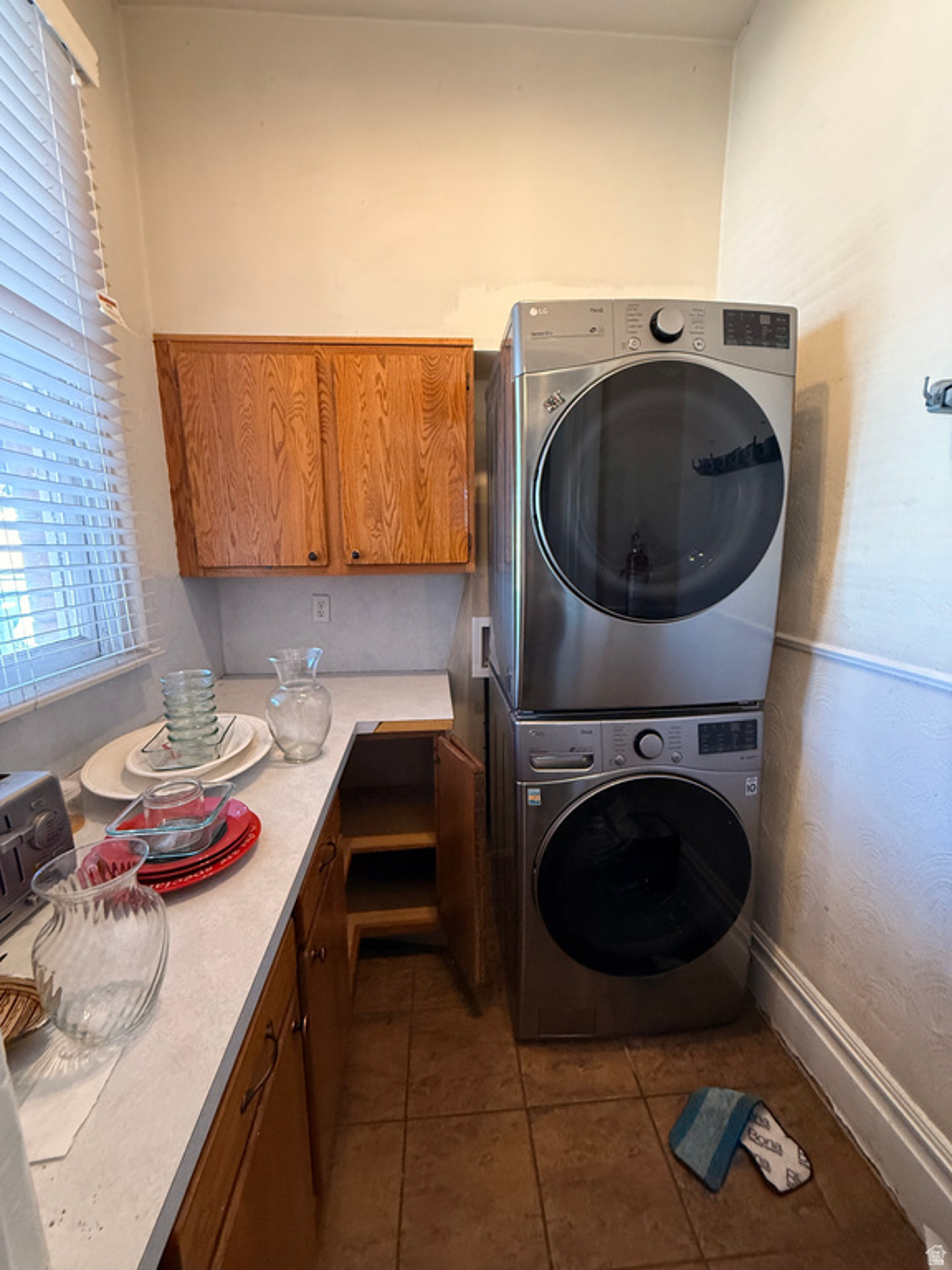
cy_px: 635
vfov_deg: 102.1
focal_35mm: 14
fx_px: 513
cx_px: 476
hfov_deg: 85.7
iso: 500
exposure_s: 1/60
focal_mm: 2.22
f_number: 2.2
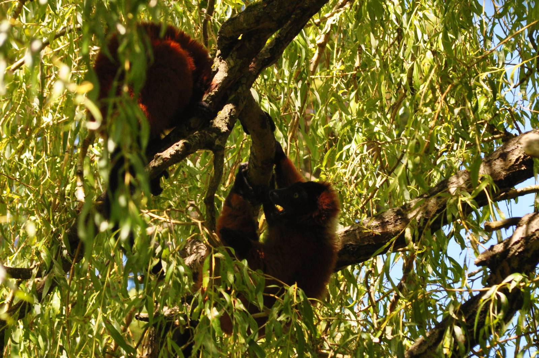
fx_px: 5384
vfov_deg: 3.8
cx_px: 270
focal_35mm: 360
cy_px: 179
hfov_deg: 5.7
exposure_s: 1/200
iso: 400
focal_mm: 240
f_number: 10
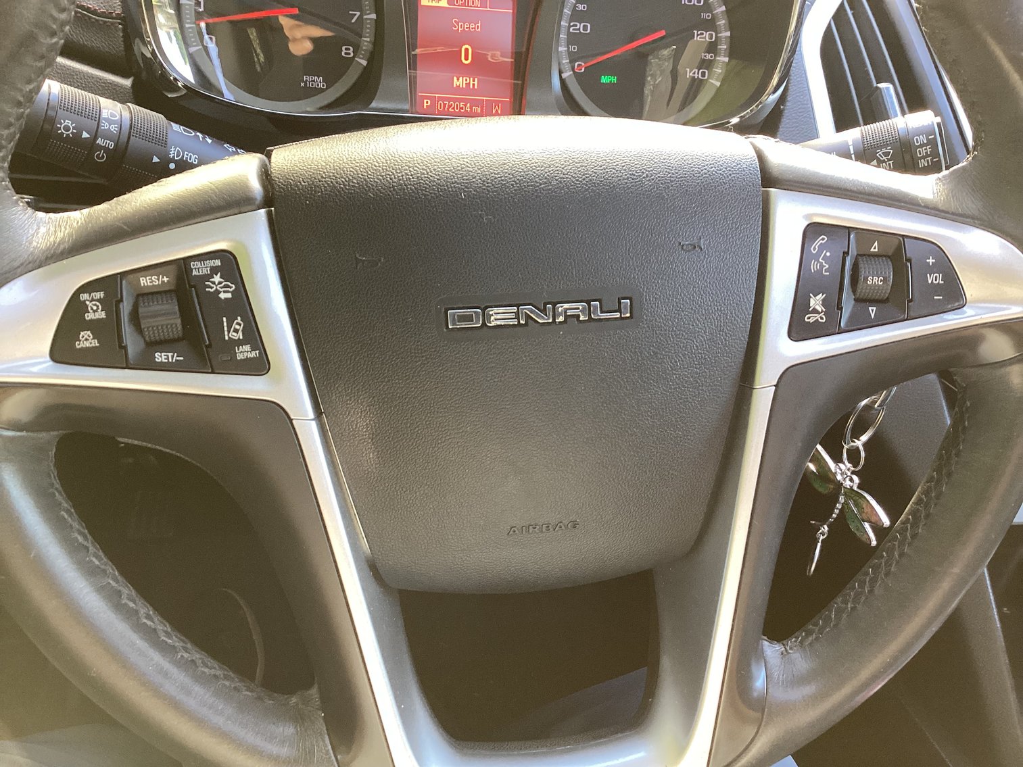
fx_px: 916
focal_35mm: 31
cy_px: 384
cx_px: 512
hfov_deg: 58.3
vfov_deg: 45.4
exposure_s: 1/50
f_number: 2.4
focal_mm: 3.3
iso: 125
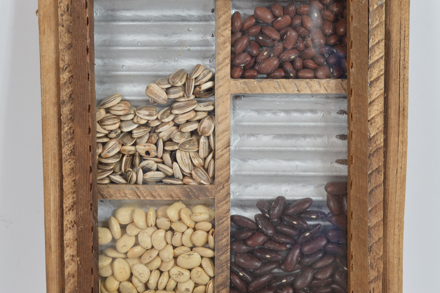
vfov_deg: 21.2
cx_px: 223
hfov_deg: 31.4
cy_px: 148
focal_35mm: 64
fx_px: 782
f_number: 9
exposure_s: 1/80
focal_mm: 42
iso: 100
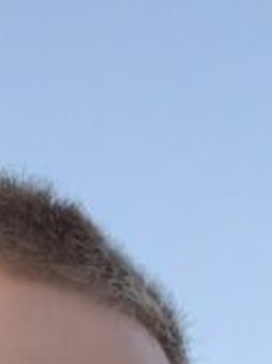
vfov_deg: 9.8
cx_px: 215
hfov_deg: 7.6
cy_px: 545
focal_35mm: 196
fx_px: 2056
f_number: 2.2
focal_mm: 2.87
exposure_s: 1/91
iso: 64
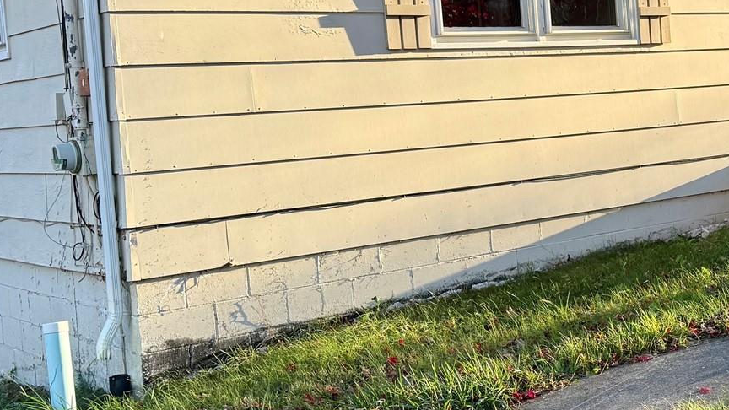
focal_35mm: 62
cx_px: 670
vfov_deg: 19.4
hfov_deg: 32.0
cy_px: 168
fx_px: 1198
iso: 100
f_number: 1.78
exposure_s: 1/780
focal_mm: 6.76
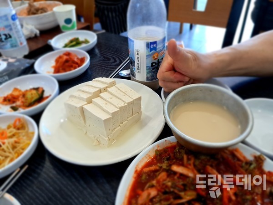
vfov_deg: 51.4
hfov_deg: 65.3
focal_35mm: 27
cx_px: 136
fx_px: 213
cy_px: 102
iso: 160
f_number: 1.8
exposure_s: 1/60
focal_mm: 4
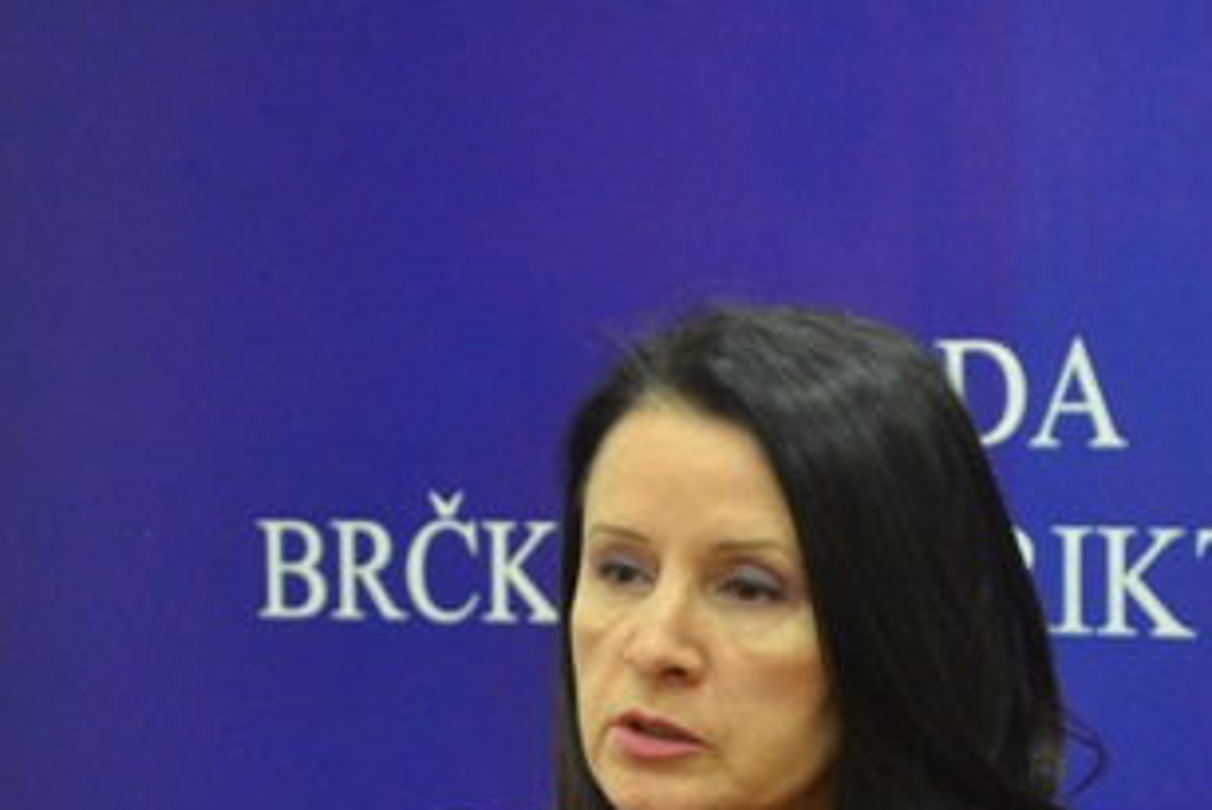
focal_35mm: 150
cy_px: 812
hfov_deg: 13.7
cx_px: 655
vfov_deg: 9.1
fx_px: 5052
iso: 2500
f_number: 5.6
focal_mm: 48
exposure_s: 1/60
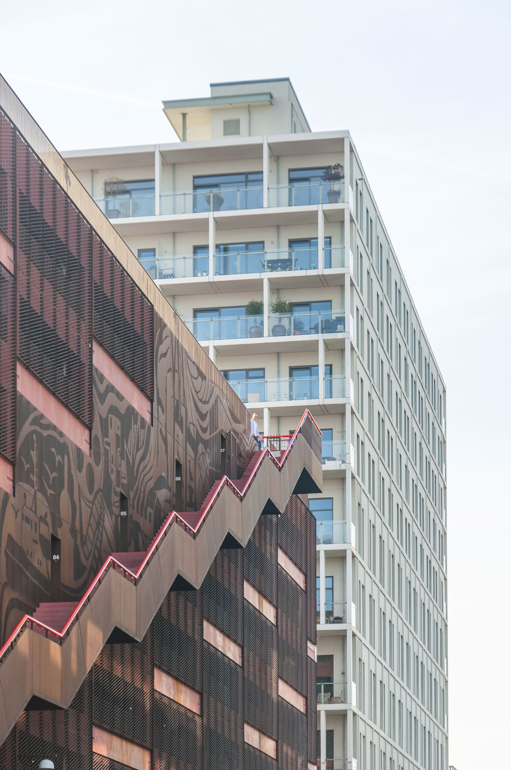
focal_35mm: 99
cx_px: 256
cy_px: 385
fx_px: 2113
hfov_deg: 13.8
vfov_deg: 20.6
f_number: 6.3
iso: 200
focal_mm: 66
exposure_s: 1/160
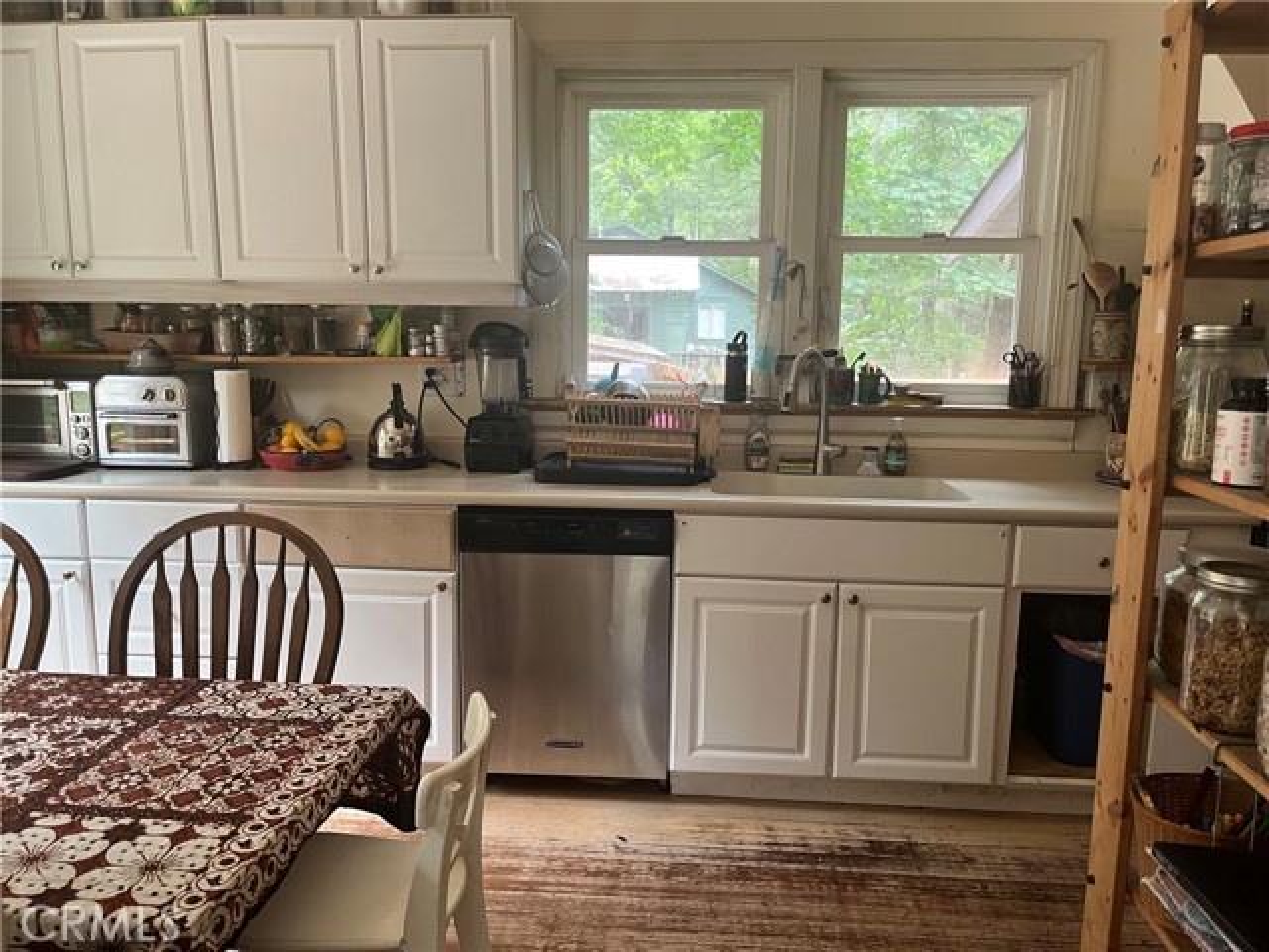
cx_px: 634
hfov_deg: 67.3
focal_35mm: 26
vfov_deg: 53.1
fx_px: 953
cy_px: 476
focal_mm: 5.1
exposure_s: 1/60
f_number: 1.6
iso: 200
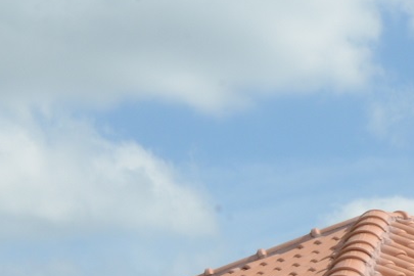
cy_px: 716
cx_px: -136
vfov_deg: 6.1
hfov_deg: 9.4
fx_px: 2472
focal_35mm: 215
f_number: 22
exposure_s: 1/60
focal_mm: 29
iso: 200
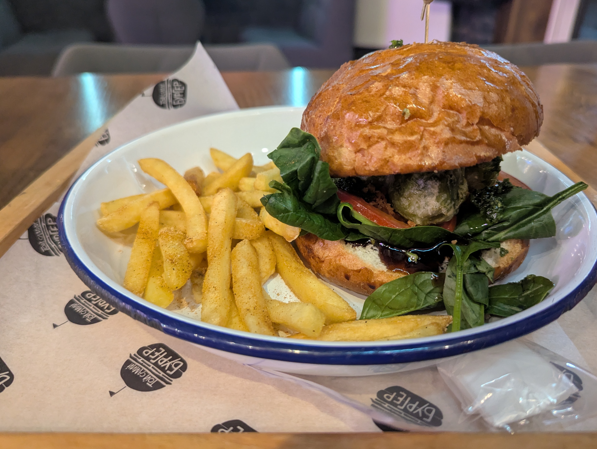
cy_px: 222
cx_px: 320
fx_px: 449
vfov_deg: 53.2
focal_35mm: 26
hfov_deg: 67.1
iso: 1211
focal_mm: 6.81
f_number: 1.85
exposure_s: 1/45.6
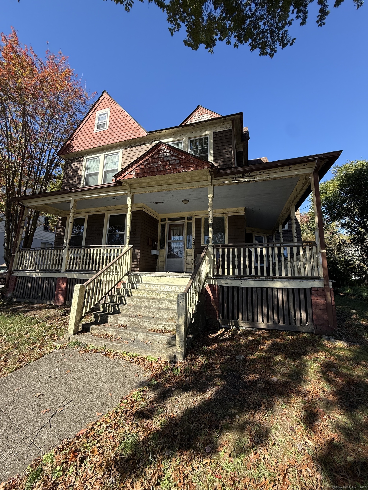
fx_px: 198
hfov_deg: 85.7
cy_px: 245
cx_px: 184
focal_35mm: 14
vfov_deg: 102.1
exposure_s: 1/1017
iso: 64
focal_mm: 2.22
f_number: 2.2
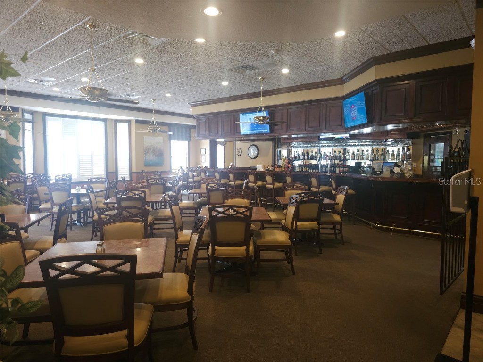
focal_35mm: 23
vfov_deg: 58.9
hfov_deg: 73.9
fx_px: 321
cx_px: 242
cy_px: 181
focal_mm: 6.3
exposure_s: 1/60
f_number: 1.7
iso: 250
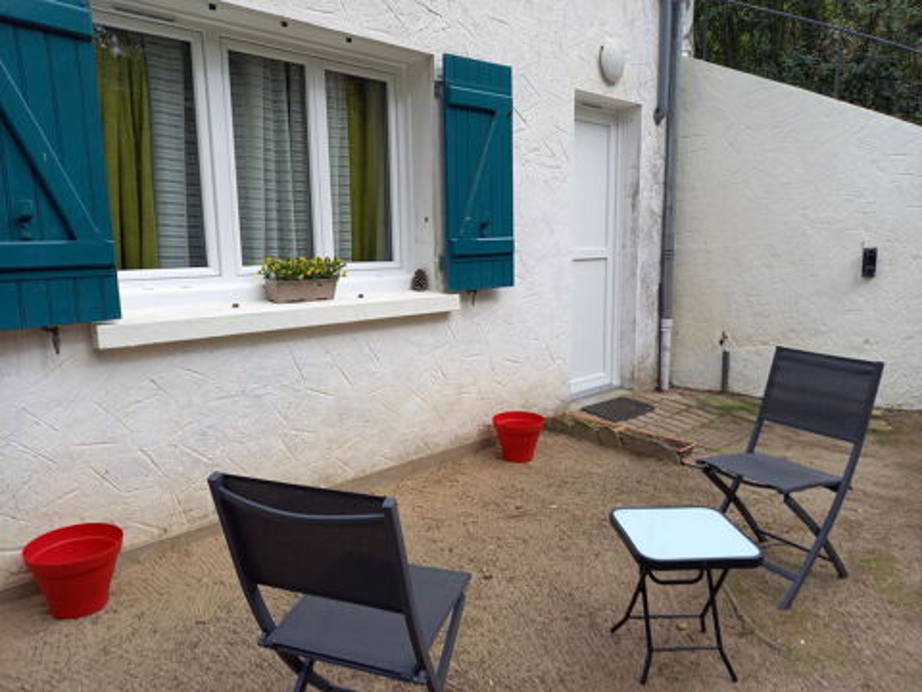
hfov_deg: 69.4
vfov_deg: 54.9
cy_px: 346
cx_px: 461
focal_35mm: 25
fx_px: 666
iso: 64
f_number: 2
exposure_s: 1/100
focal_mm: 4.6
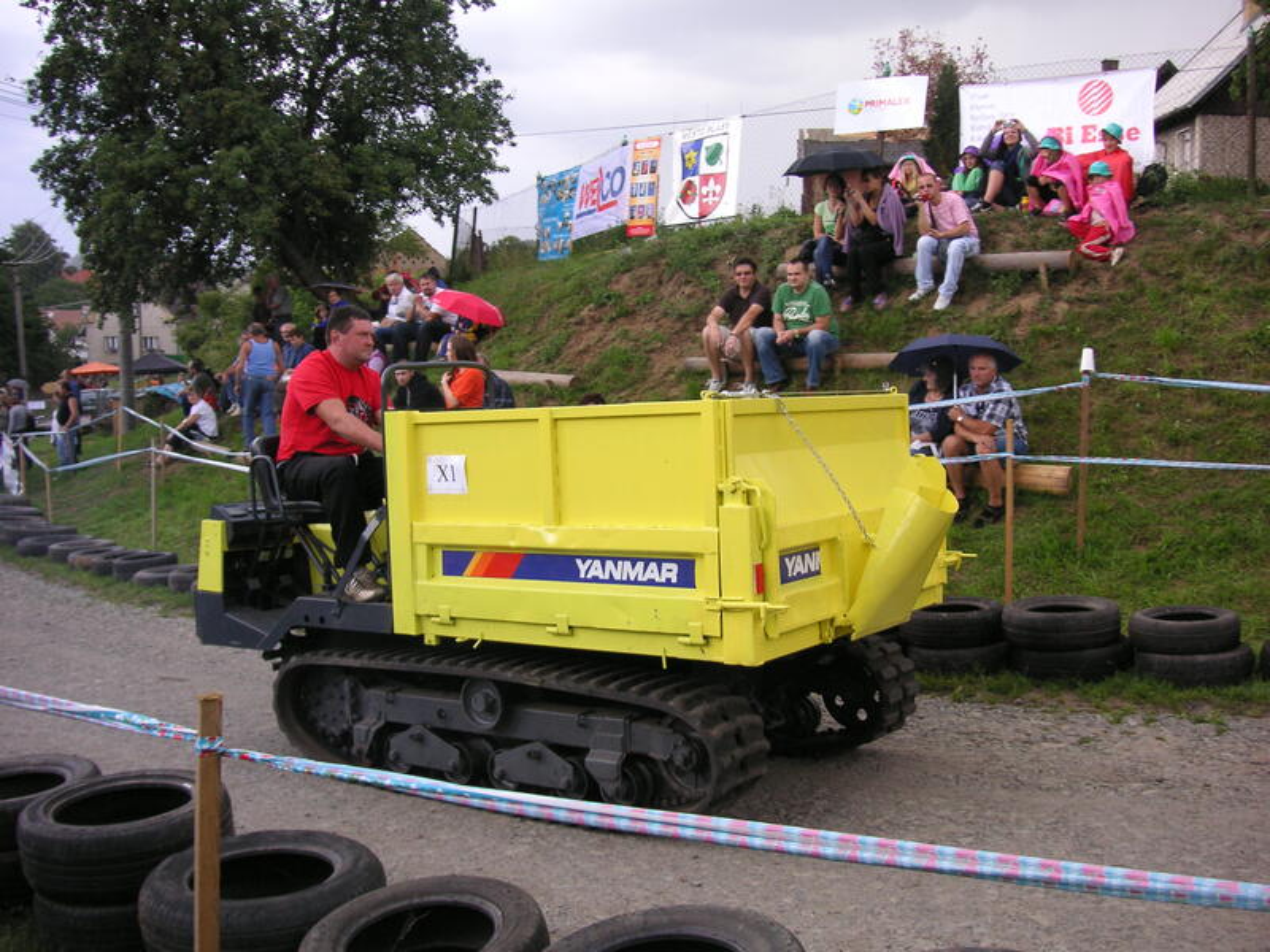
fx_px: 1357
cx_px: 635
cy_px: 476
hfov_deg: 50.1
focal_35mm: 37
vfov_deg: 38.7
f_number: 2.8
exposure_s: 1/250
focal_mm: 6.1
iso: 50
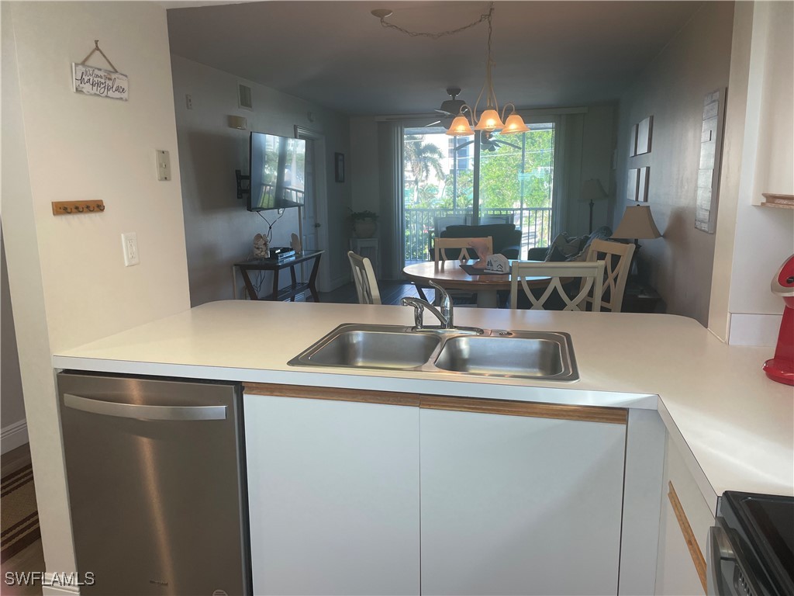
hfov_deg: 67.3
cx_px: 397
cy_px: 298
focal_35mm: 26
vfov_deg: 53.1
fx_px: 596
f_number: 1.6
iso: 50
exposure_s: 1/120
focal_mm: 4.2
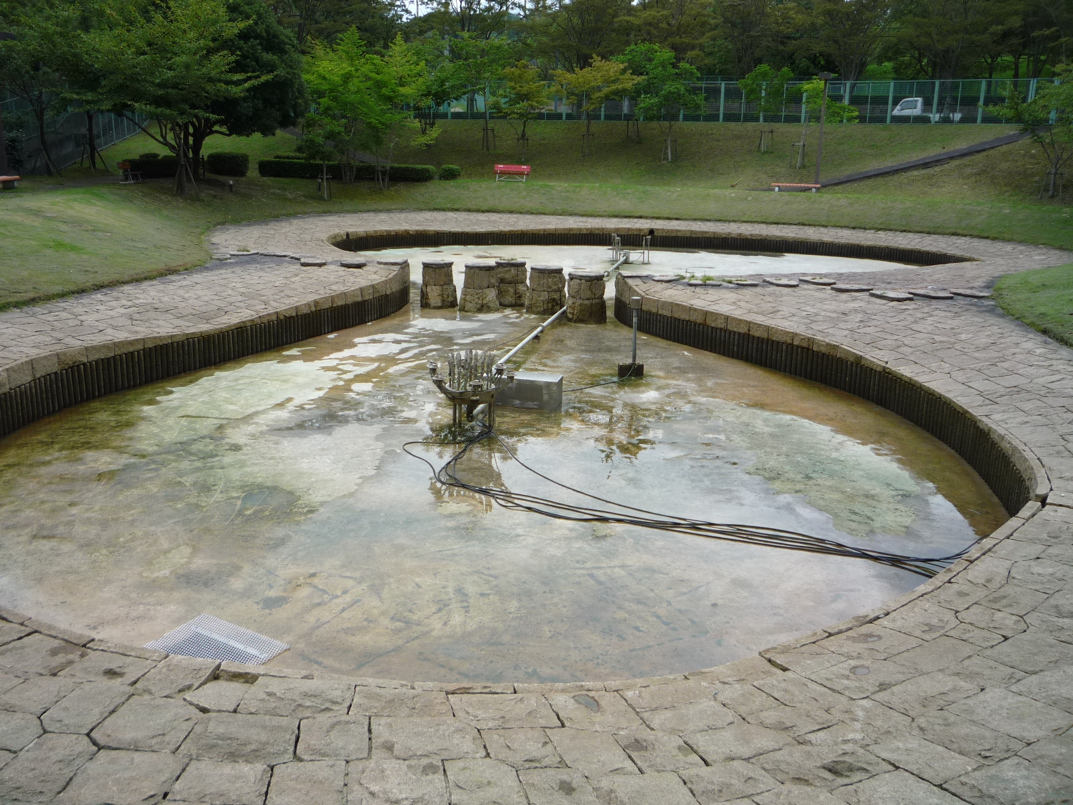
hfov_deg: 60.0
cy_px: 402
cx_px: 536
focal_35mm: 30
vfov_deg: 46.8
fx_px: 930
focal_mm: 5.2
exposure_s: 1/160
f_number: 4
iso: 100
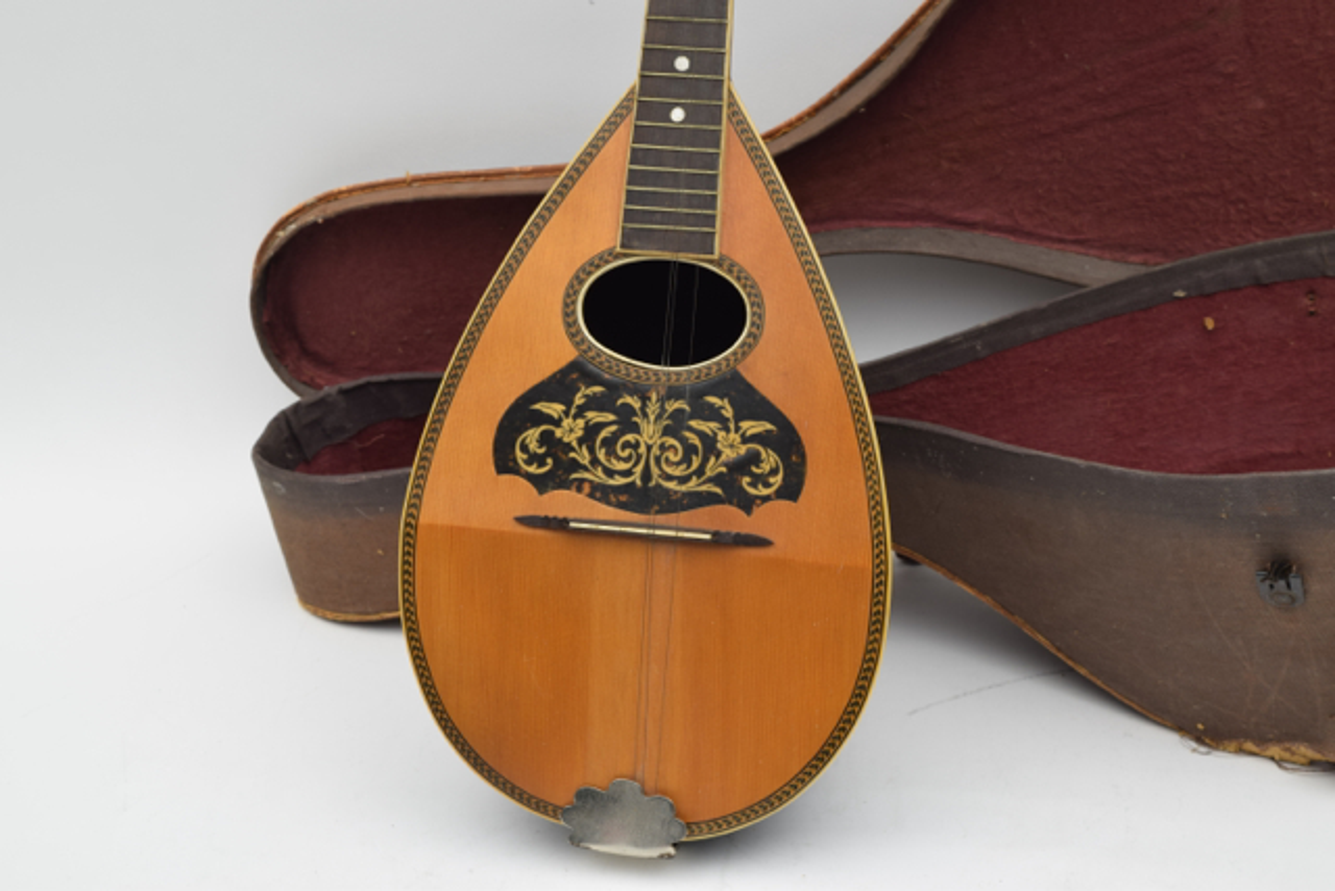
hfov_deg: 28.1
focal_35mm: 72
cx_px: 668
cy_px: 446
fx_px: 2670
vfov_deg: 18.9
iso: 100
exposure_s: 1/125
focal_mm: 48
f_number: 9
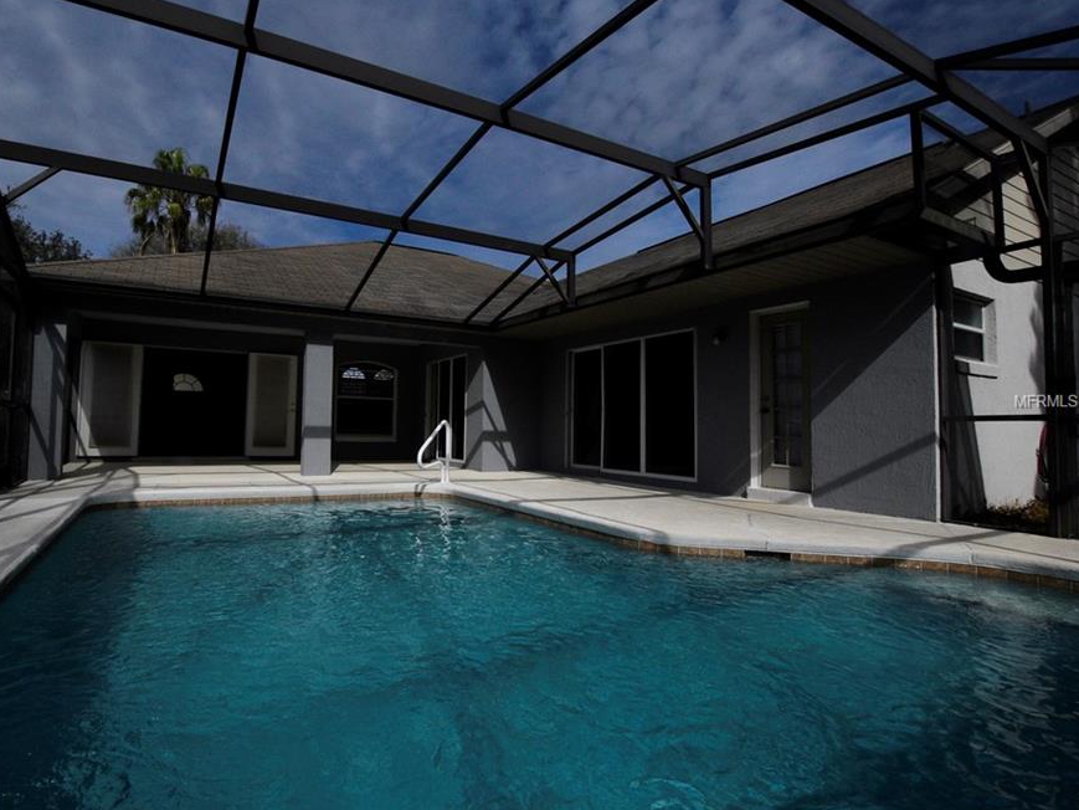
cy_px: 402
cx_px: 449
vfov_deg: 74.7
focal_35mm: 17
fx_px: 530
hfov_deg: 90.2
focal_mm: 10
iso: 1600
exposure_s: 1/1000
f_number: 16
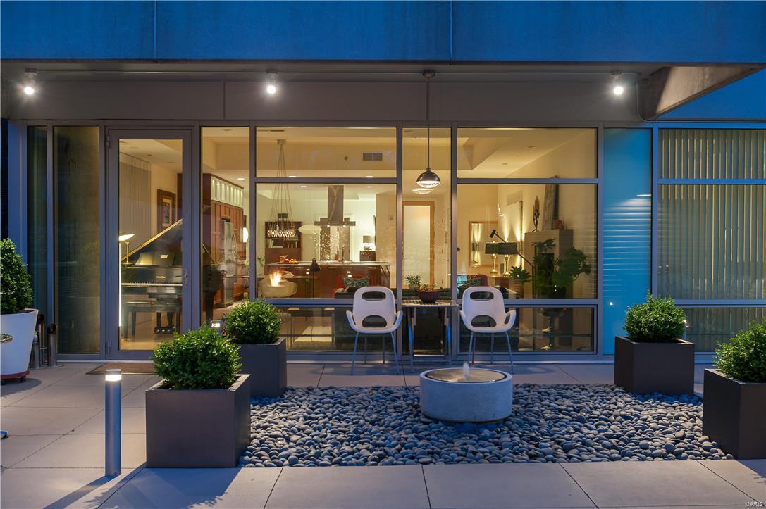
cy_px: 254
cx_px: 383
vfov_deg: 37.8
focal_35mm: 35
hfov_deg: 54.5
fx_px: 744
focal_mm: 35
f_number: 7.1
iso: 320
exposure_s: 1.3
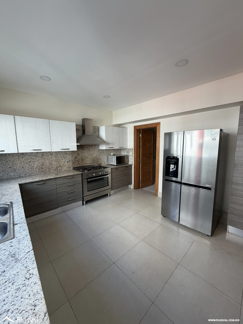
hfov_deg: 85.7
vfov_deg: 102.1
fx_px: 131
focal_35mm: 14
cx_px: 122
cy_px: 162
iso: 125
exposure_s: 1/121
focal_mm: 2.22
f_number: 2.2
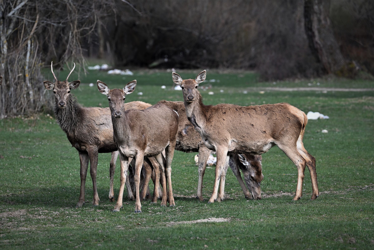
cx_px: 187
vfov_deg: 4.0
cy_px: 125
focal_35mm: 340
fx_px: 3532
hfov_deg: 6.1
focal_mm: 340
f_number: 8
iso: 800
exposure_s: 1/640
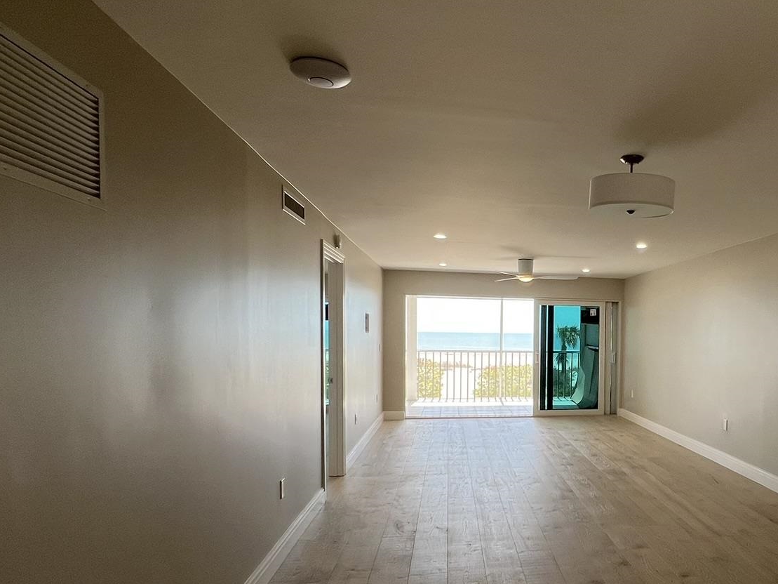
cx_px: 579
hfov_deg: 67.3
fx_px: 539
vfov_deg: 56.3
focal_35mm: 24
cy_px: 355
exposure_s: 1/117
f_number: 1.8
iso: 32
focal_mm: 1.57
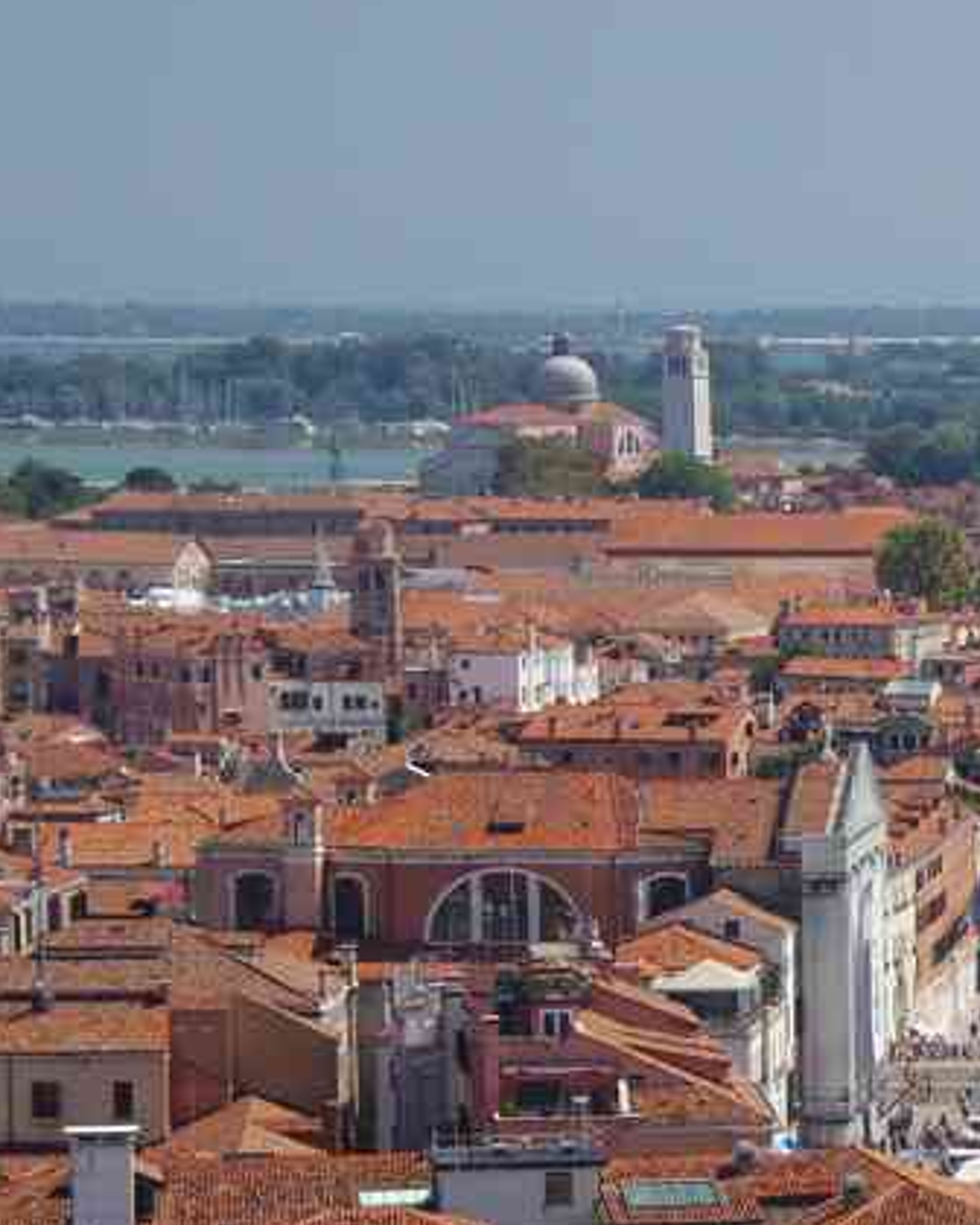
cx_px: 1302
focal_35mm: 194
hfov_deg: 7.9
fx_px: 7034
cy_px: 907
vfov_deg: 9.9
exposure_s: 1/100
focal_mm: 57.5
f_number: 11
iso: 200
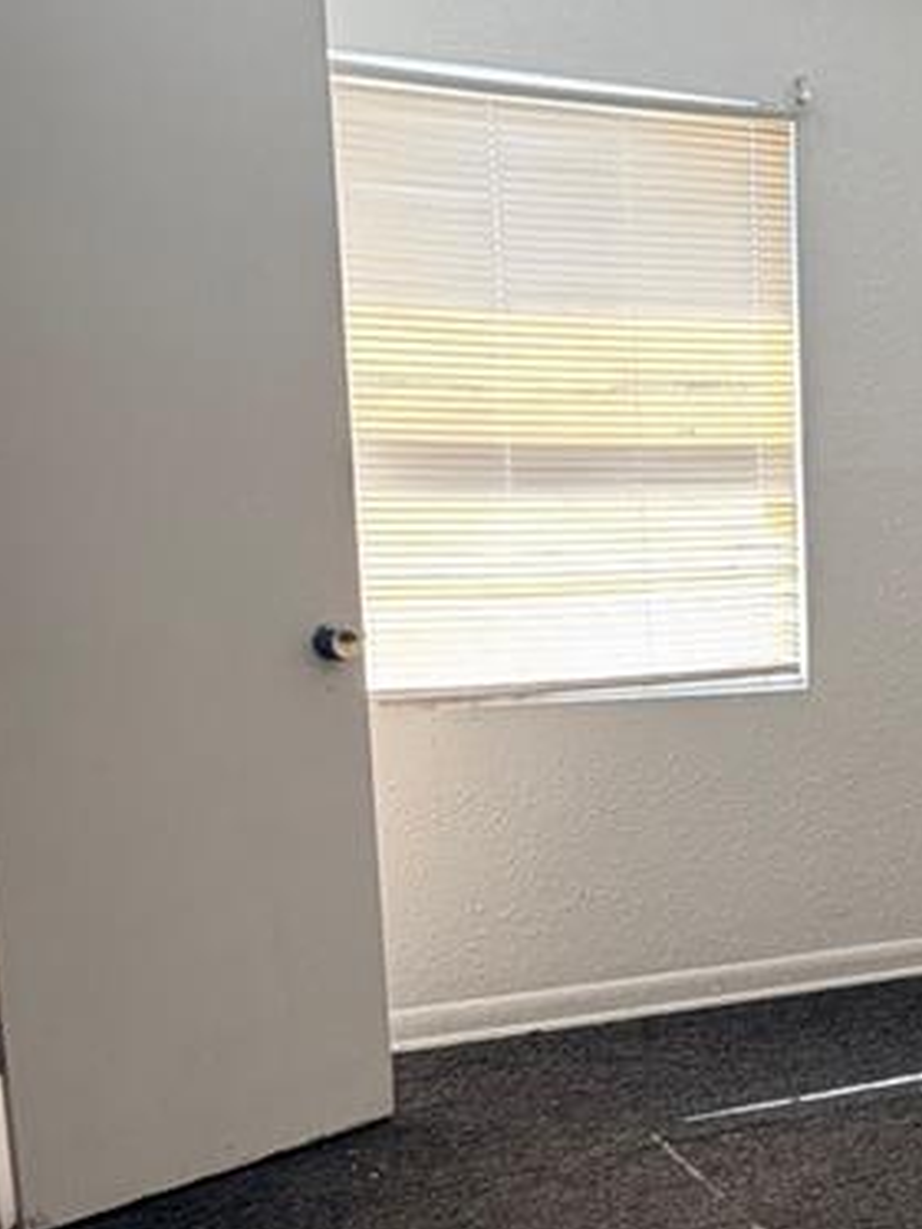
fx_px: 1597
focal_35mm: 45
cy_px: 755
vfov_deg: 41.8
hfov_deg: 27.6
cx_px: 1149
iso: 100
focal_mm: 2.22
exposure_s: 1/120
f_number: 2.2
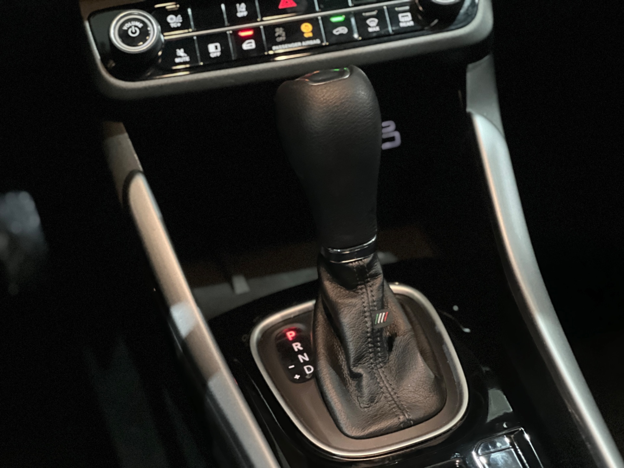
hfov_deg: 25.3
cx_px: 312
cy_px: 234
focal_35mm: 77
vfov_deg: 19.1
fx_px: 1388
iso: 2000
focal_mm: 9
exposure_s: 1/15
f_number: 2.8
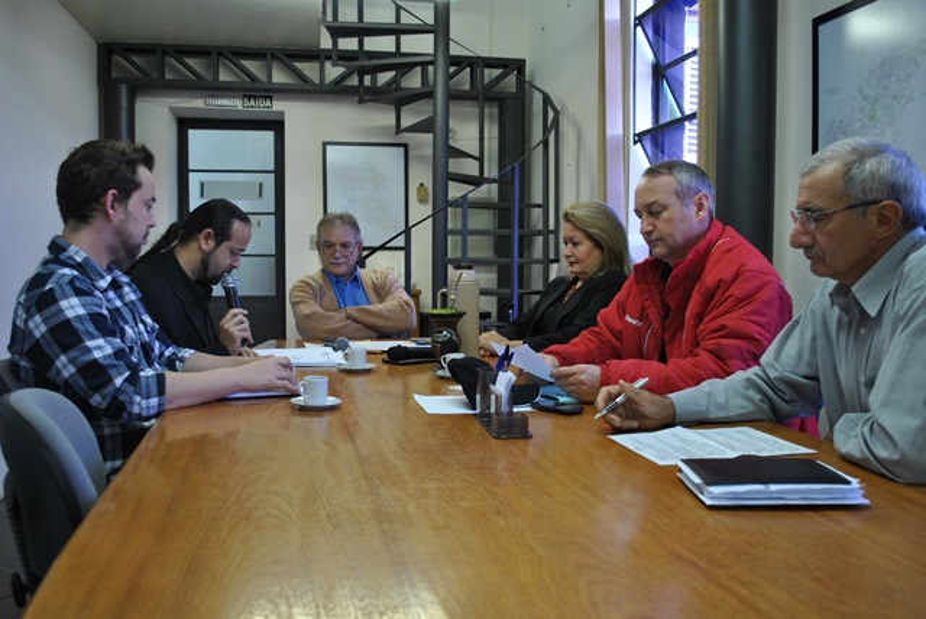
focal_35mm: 30
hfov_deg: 61.9
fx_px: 772
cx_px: 463
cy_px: 310
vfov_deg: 43.7
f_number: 3.8
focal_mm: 20
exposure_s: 1/30
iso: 220
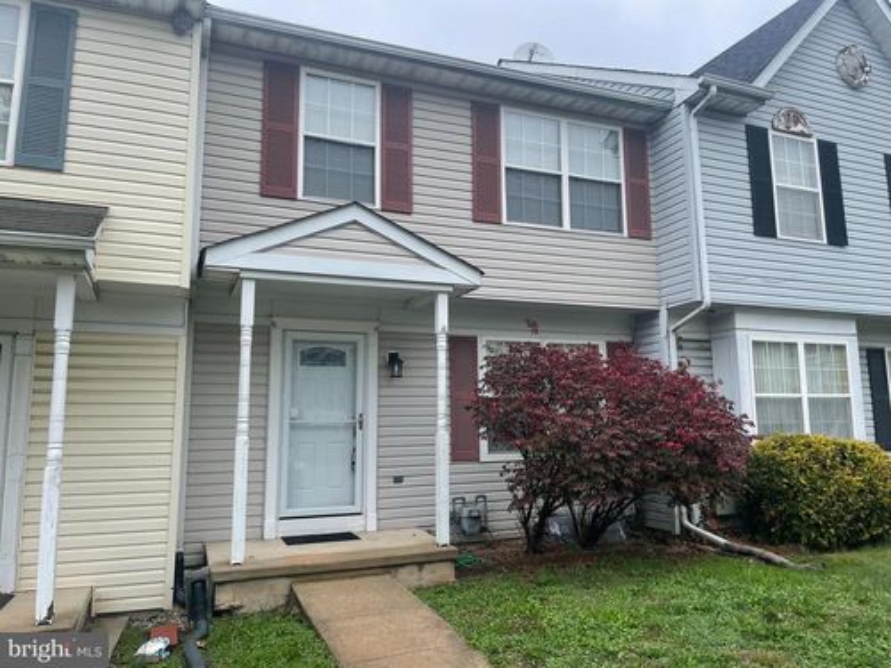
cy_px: 334
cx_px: 446
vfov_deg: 53.1
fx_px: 669
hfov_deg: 67.3
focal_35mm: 26
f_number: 1.6
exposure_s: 1/831
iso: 32
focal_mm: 4.2
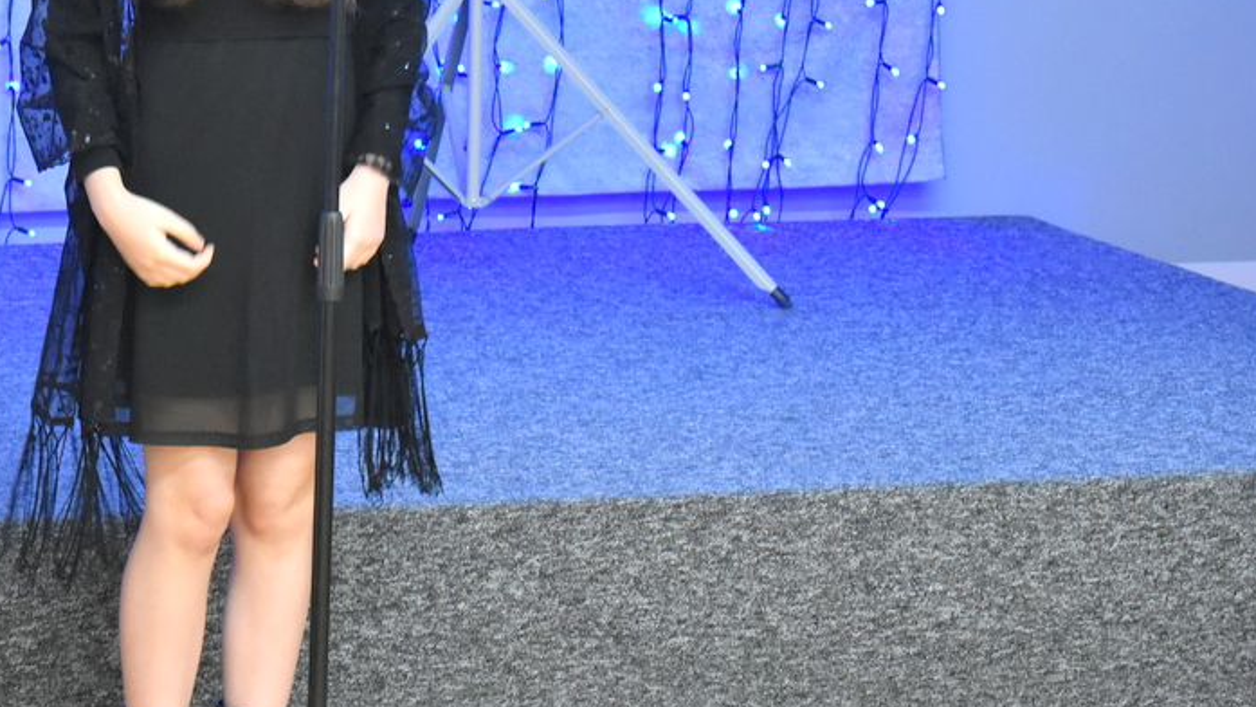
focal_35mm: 149
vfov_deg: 8.1
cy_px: 210
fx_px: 4959
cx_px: 222
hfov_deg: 14.3
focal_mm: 55
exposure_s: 1/60
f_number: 5.6
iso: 2800
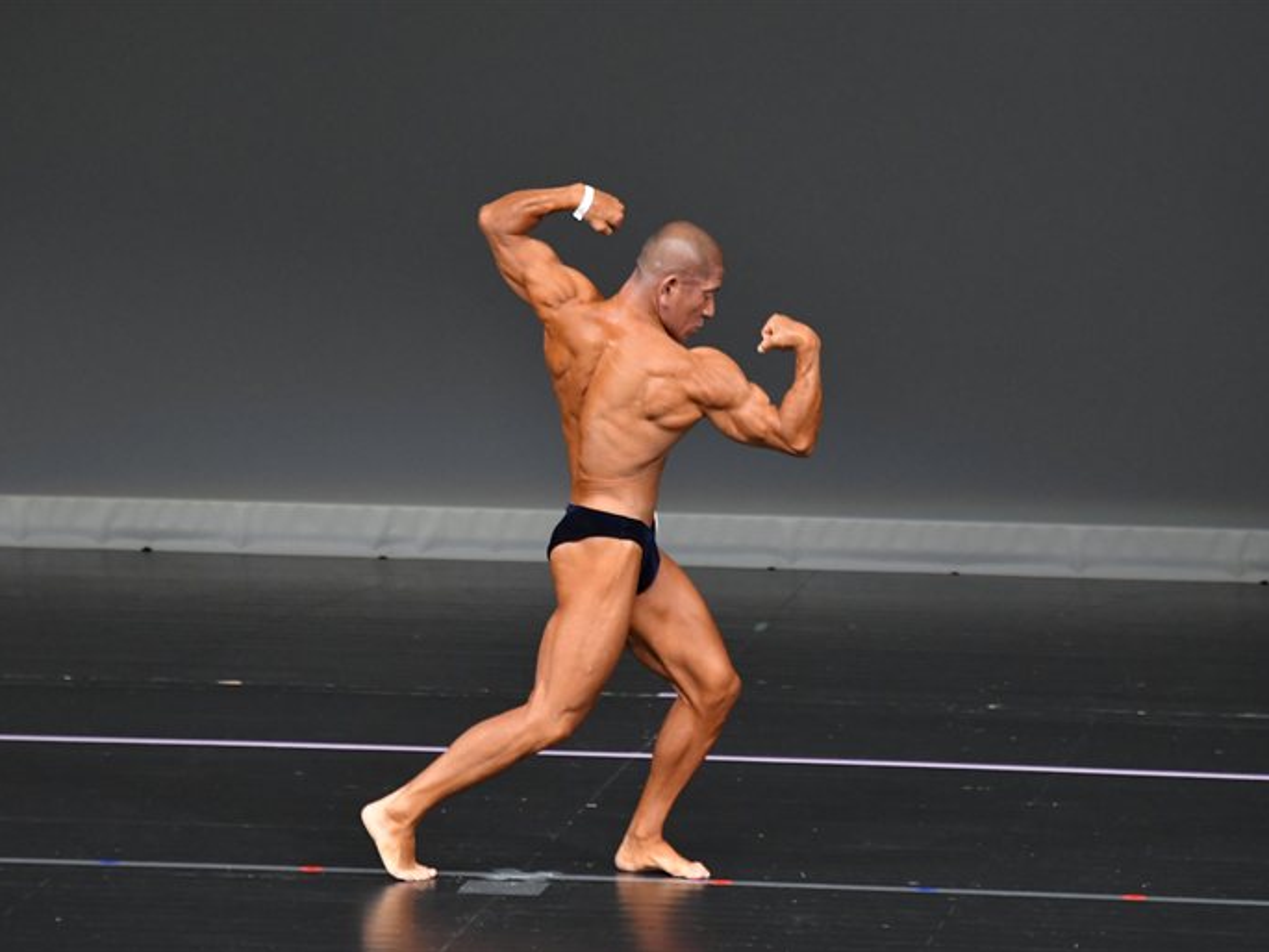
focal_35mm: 375
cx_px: 610
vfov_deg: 4.0
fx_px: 13750
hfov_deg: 5.3
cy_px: 476
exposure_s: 1/400
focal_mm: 230
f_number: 5.6
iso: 4000
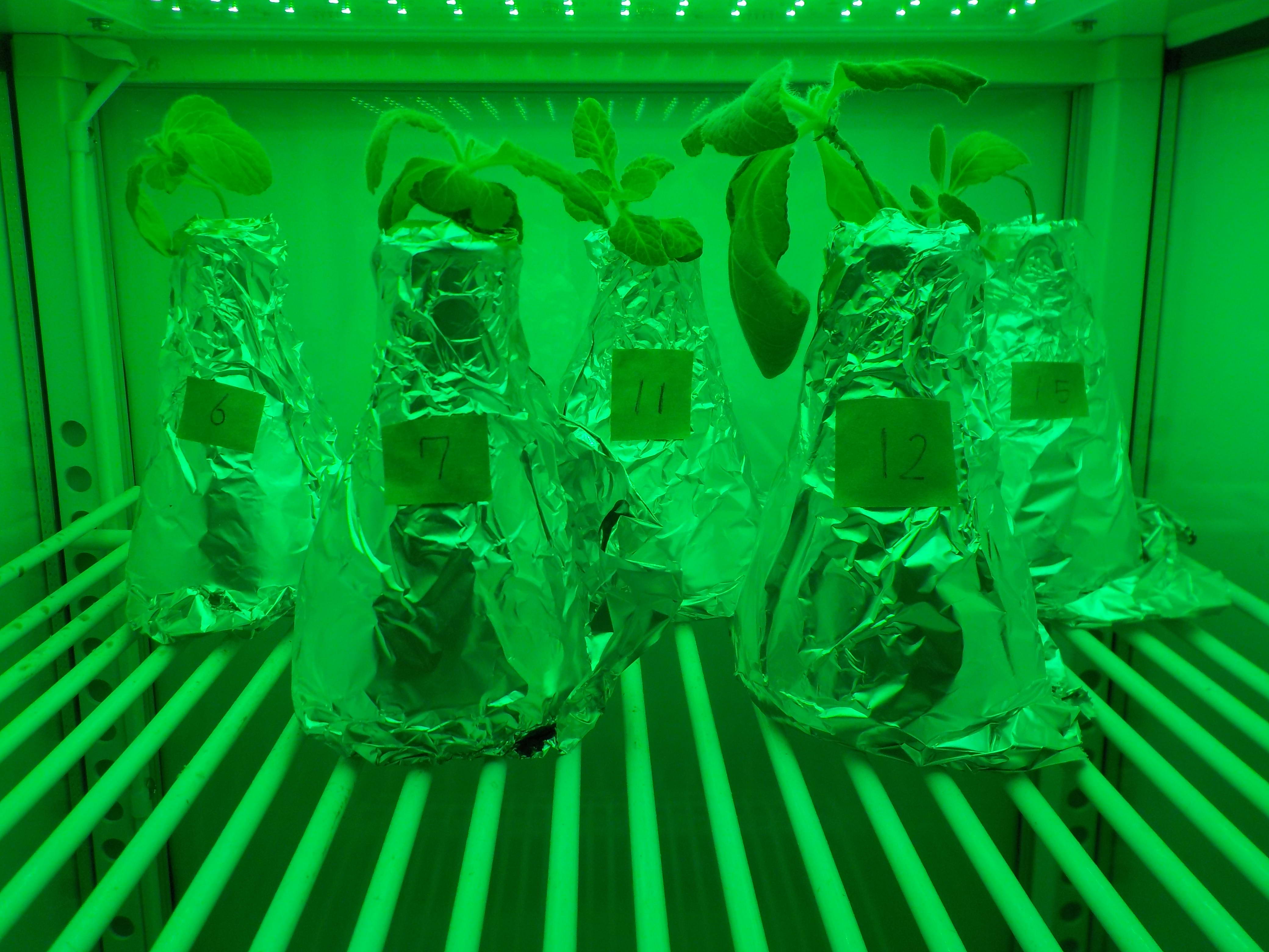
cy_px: 476
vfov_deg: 46.8
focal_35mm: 30
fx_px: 1100
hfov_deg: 60.0
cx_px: 634
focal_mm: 4.1
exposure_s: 1/400
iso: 125
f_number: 3.3
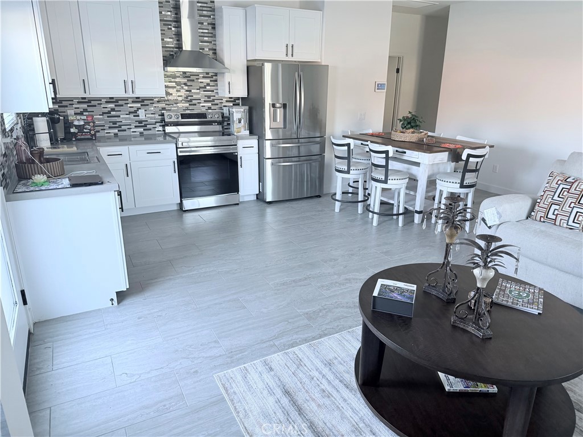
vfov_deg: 56.8
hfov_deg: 71.6
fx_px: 404
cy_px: 218
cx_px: 292
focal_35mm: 24
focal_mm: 6.76
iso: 200
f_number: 1.78
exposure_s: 1/84
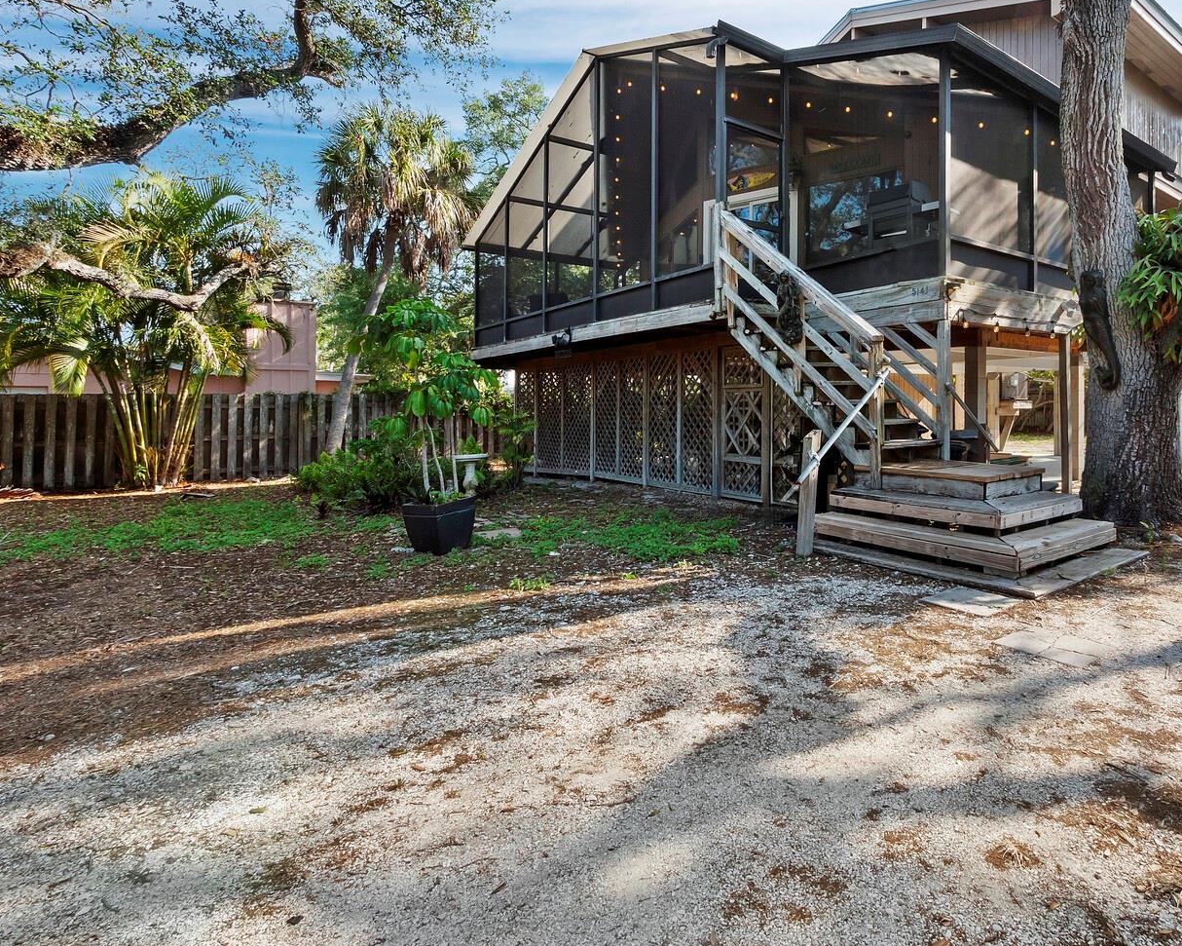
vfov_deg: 73.4
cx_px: 740
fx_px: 630
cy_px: 403
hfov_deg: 84.7
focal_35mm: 18
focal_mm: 7
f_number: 11
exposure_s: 1/100
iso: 400
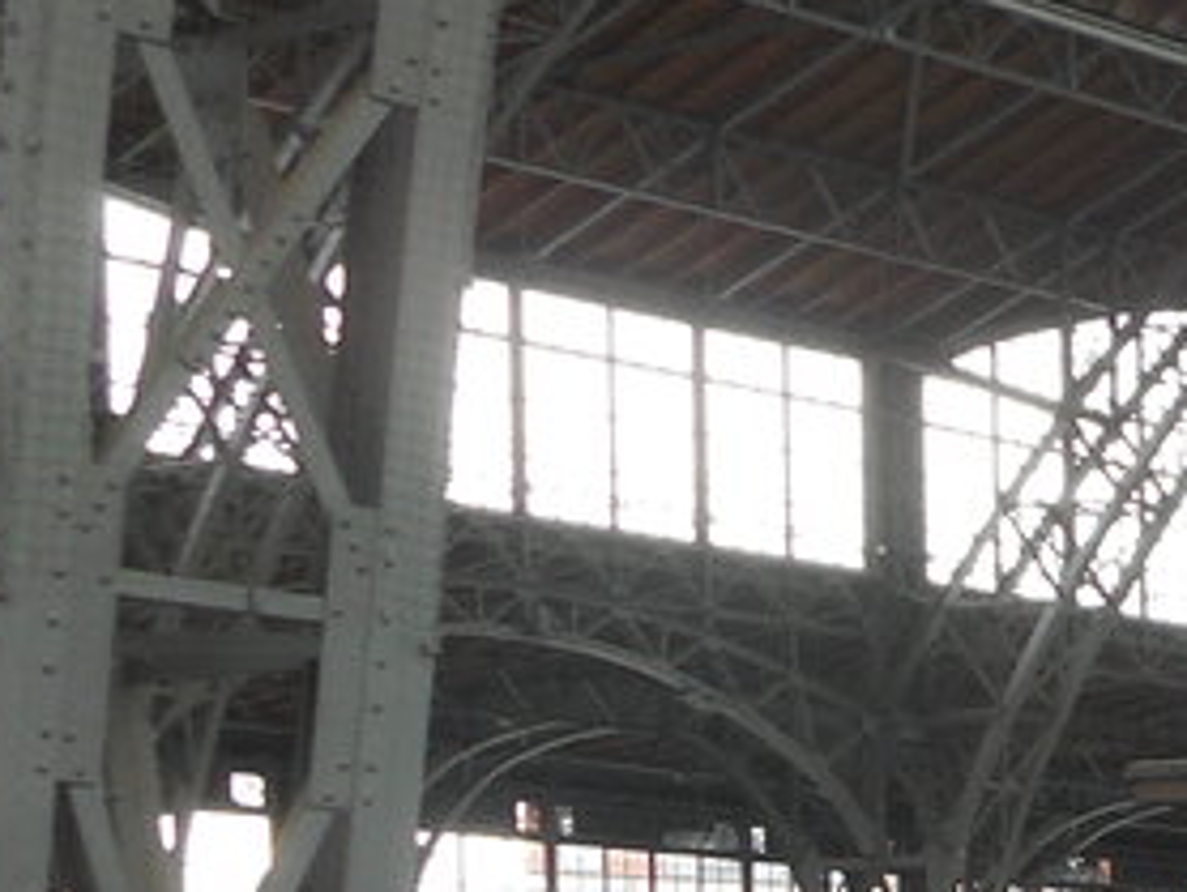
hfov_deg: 13.8
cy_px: 1566
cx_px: 2229
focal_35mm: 125
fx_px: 4290
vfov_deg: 11.1
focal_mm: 5.2
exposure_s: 1/50
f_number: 4
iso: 80
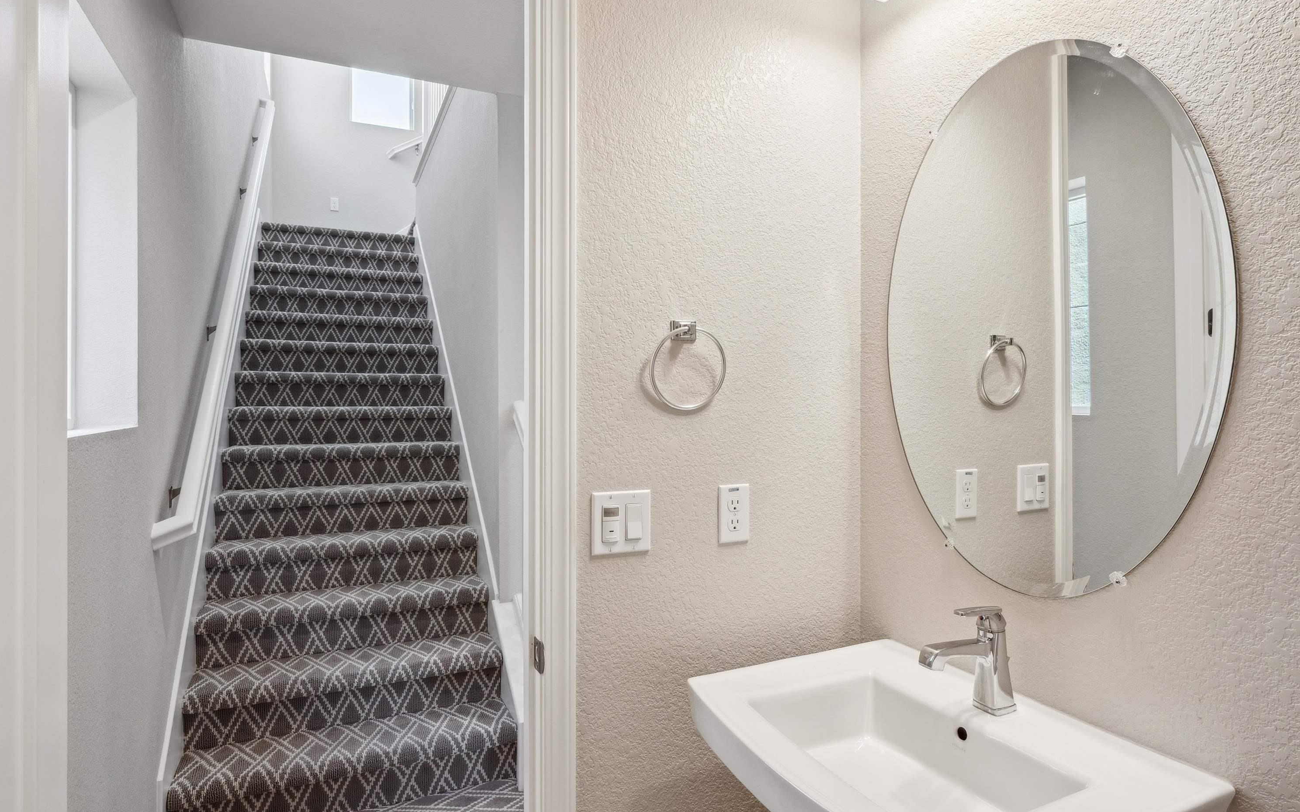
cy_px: 417
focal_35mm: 19
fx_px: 673
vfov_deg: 62.2
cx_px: 641
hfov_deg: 88.0
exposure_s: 1/8
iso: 200
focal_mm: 18
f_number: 11
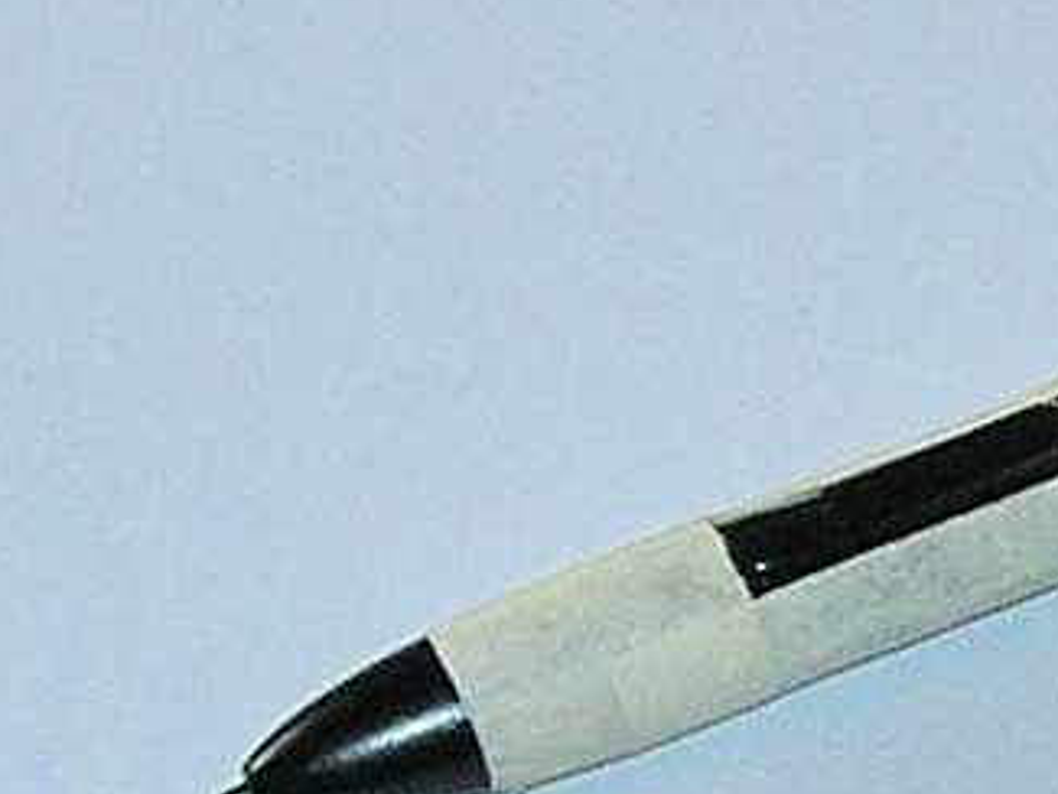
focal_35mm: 303
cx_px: 2015
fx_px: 9264
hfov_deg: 6.4
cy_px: 430
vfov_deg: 4.9
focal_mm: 7.8
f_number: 2.8
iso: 64
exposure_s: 1/60.1
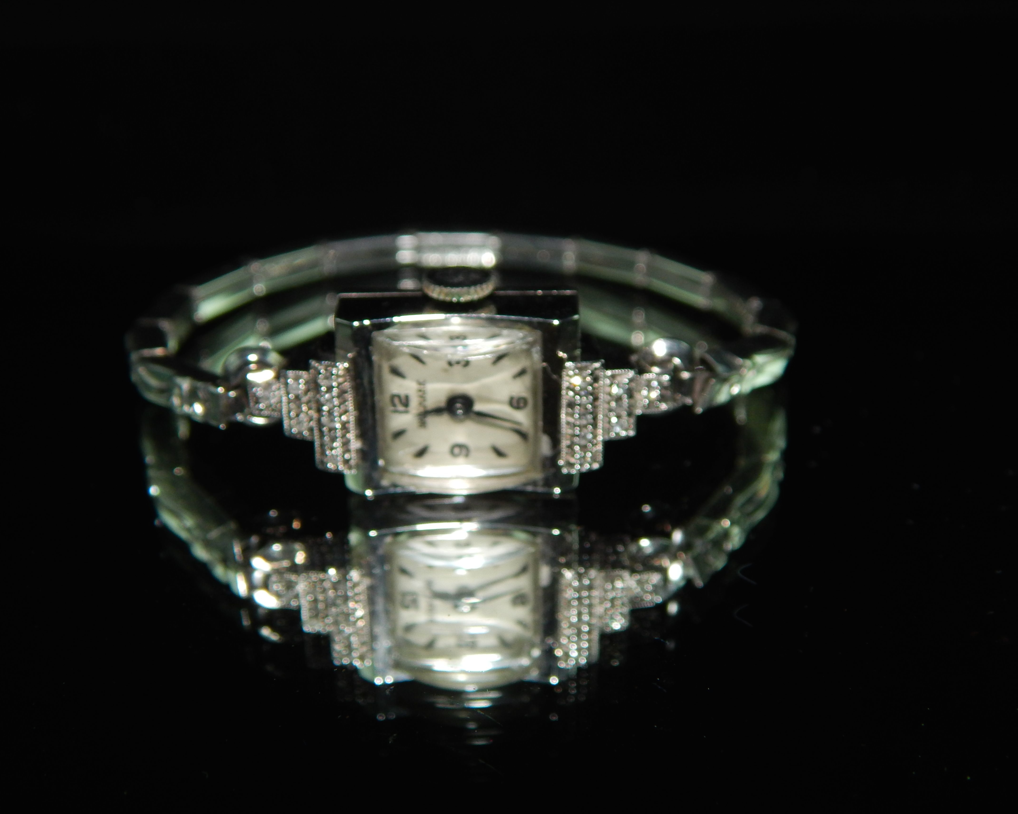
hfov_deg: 41.1
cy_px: 408
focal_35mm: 45
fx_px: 1356
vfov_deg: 33.4
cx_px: 490
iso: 200
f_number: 7.1
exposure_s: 1/30
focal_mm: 7.7
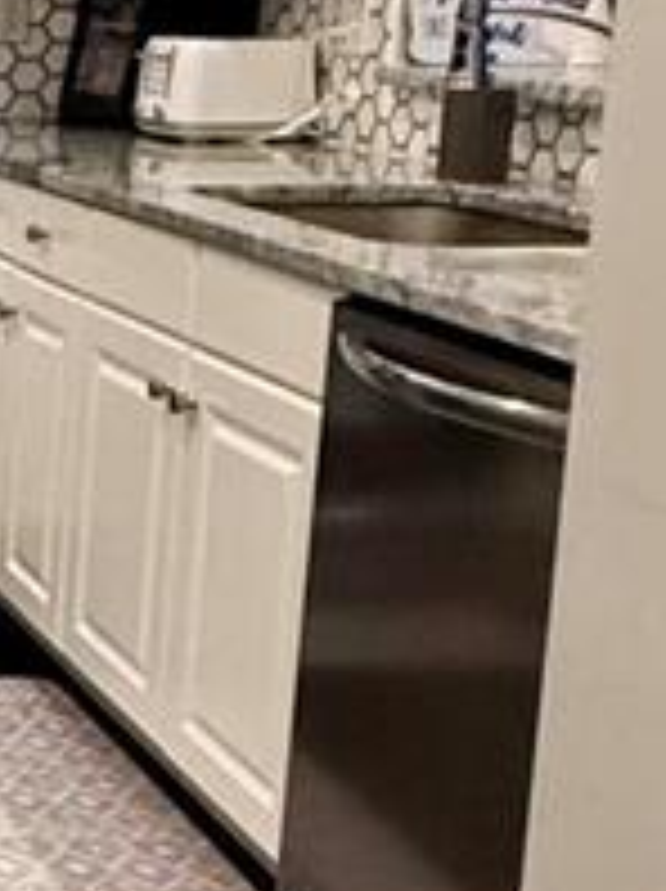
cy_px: 418
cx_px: -936
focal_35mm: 85
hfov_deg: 13.1
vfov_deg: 23.0
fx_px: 2185
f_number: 2.2
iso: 320
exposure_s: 1/60
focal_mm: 2.22
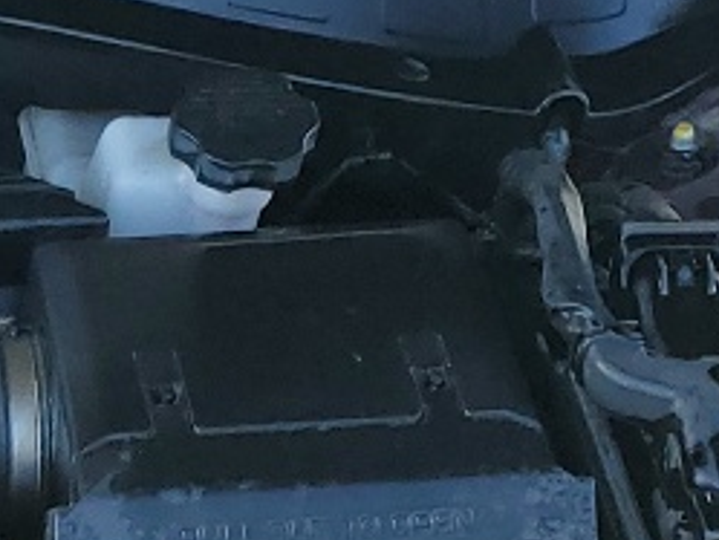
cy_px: 1346
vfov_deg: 8.1
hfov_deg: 11.3
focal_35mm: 167
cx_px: -422
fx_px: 3470
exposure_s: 1/500
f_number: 1.5
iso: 50
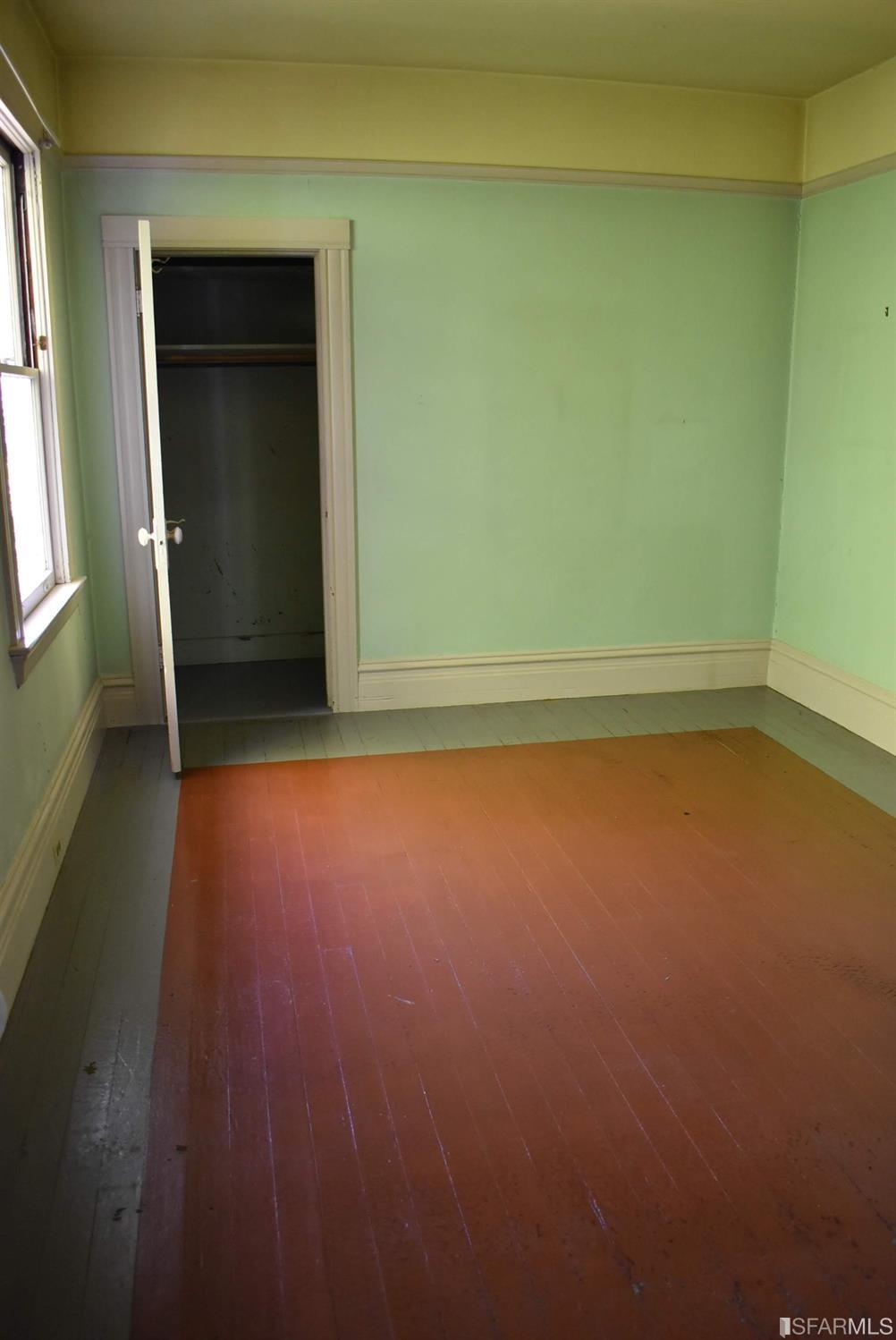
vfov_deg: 67.3
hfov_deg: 48.0
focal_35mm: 27
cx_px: 448
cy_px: 670
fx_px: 1006
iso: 2000
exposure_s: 1/60
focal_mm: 18
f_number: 3.5
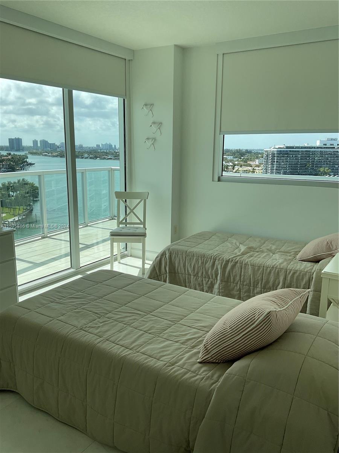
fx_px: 379
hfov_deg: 48.2
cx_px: 170
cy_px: 226
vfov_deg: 61.7
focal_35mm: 29
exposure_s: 1/1279
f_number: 1.8
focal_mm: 3
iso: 16
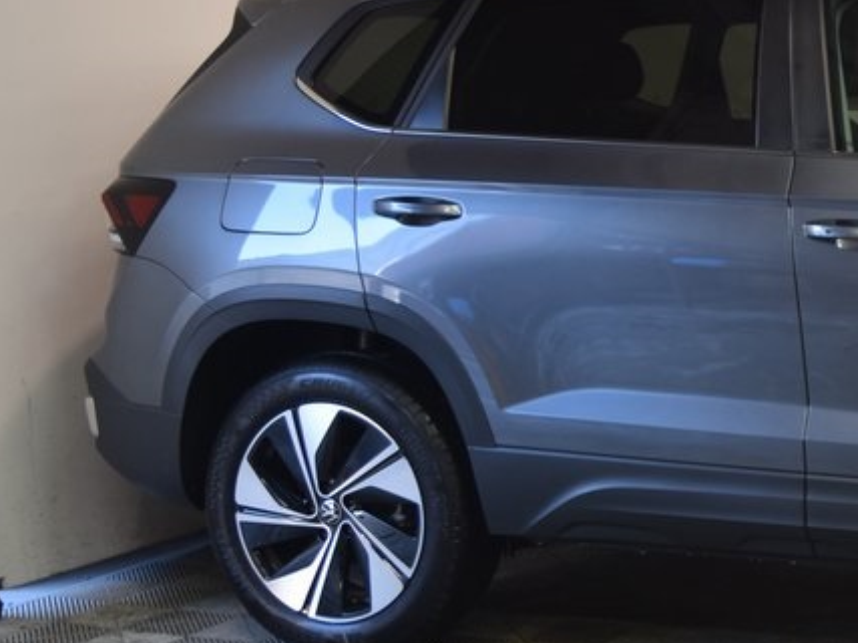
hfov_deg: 21.9
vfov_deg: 17.8
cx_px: 1020
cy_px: 313
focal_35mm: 83
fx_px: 2057
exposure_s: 1/60
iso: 500
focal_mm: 24
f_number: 4
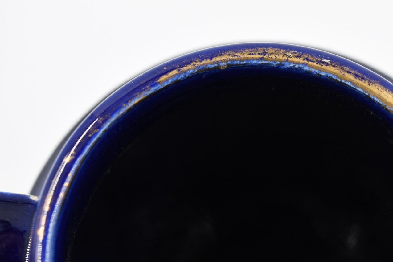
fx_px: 786
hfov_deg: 27.8
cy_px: 94
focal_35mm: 72
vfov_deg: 18.9
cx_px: 276
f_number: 5.6
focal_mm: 34
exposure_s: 1/160
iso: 320
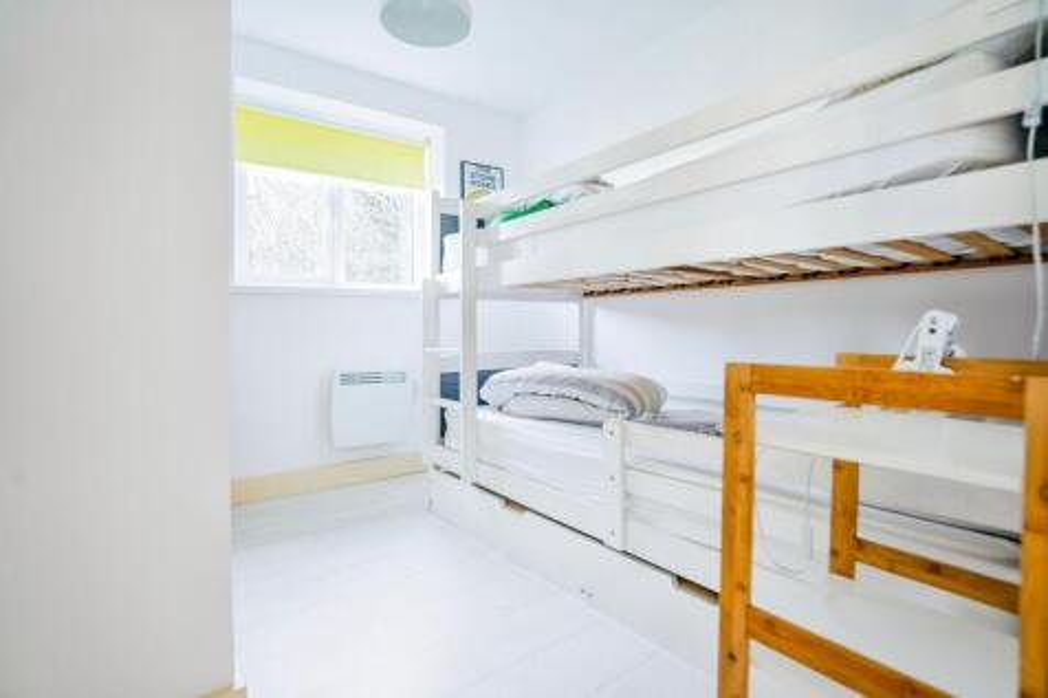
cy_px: 349
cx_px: 524
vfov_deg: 73.7
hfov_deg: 96.8
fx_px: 466
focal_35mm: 16
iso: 100
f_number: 4
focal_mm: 16
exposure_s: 1/30
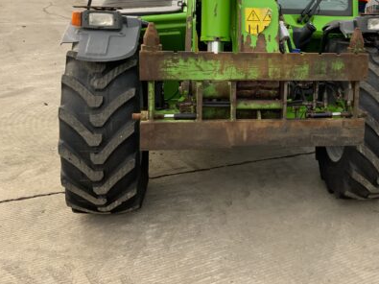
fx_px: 514
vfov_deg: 30.2
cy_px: 60
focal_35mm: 47
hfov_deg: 39.3
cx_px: 287
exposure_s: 1/185
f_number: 1.8
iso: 16
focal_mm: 3
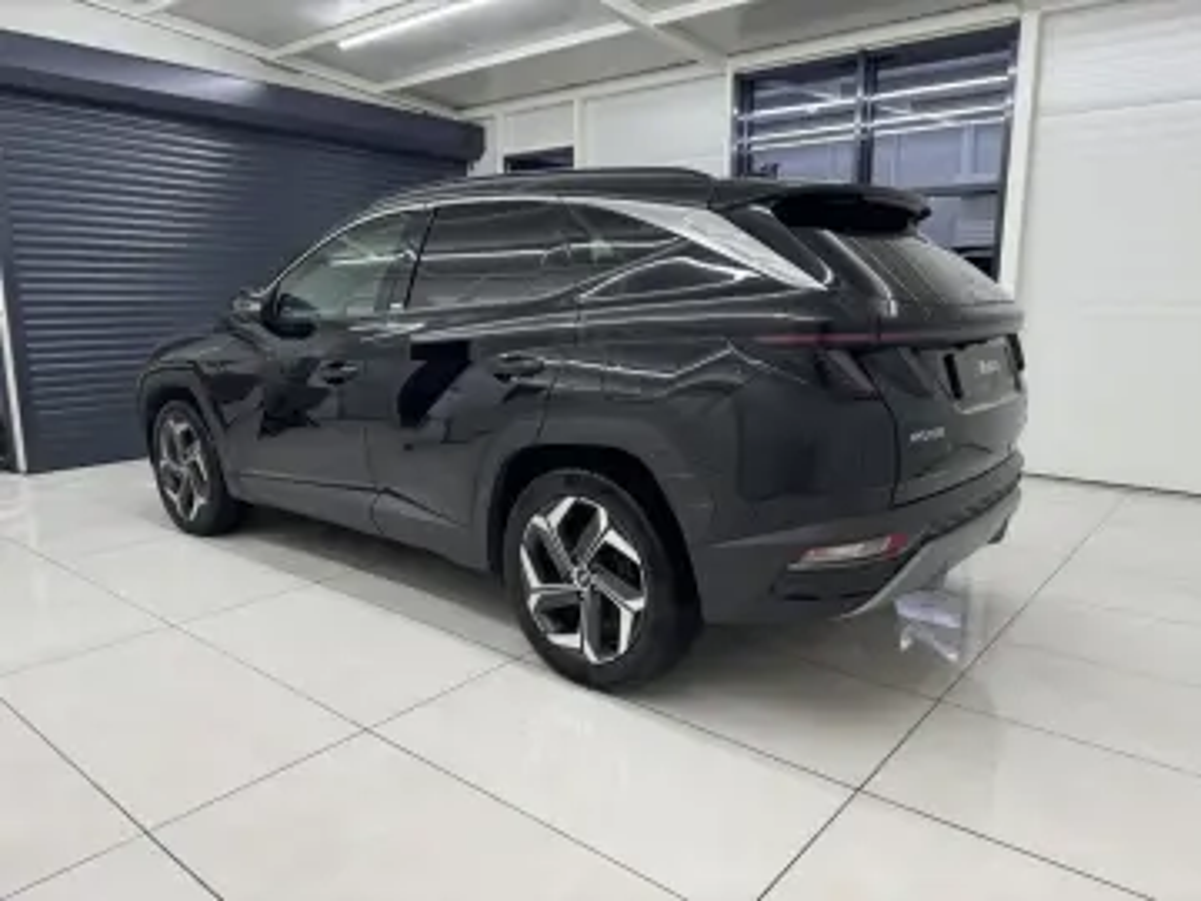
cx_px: 600
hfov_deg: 71.6
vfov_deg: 56.8
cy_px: 450
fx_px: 833
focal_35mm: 24
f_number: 1.78
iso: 125
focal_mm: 6.76
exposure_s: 1/50
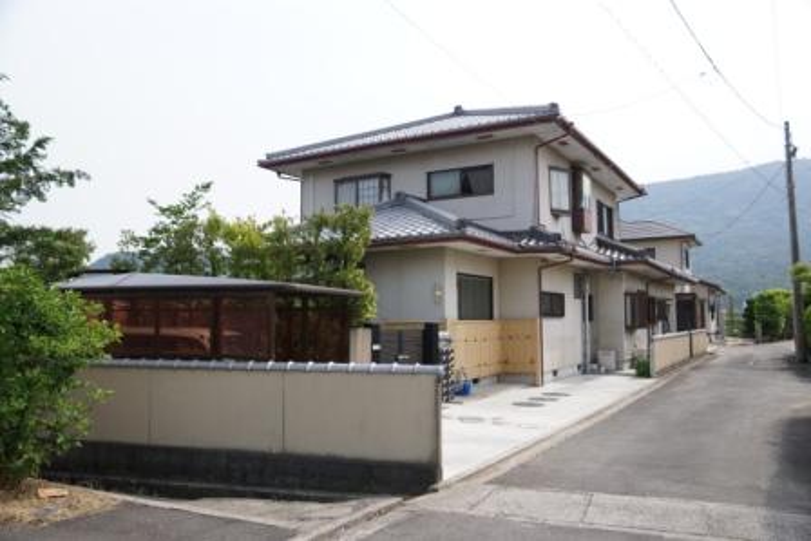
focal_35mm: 27
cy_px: 270
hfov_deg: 67.4
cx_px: 406
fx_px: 608
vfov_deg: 48.0
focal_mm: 18
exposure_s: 1/5000
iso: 500
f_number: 2.8
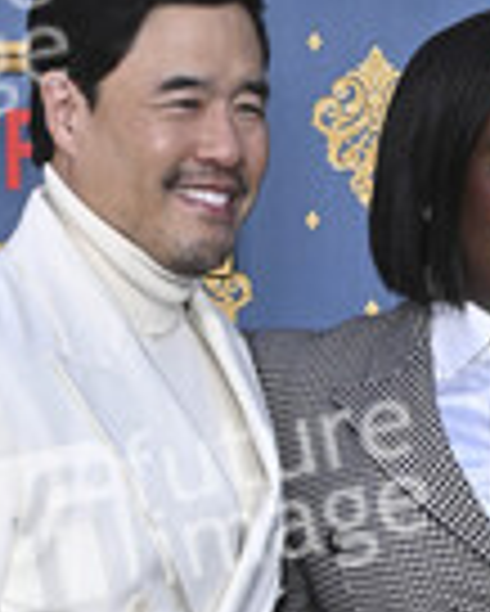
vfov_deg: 16.7
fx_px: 1992
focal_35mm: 110
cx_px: 328
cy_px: 734
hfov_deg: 14.0
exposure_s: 1/250
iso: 1250
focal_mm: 40
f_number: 6.3
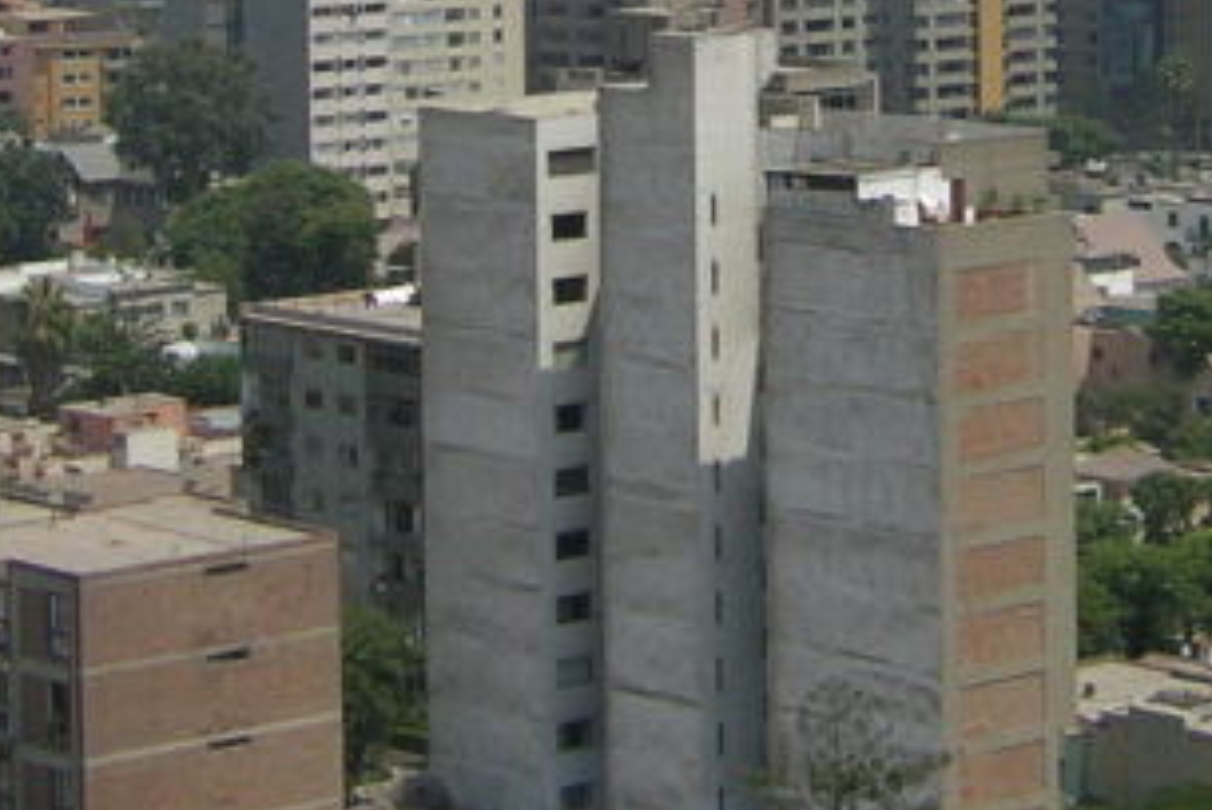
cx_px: 874
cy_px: -183
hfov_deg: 14.7
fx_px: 4684
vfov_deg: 9.7
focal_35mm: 139
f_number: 6.2
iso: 50
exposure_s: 1/407
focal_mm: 6.6
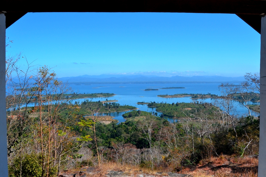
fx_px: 222
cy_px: 88
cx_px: 133
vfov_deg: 43.6
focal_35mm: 30
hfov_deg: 61.9
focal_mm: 20
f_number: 11
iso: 400
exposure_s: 1/500
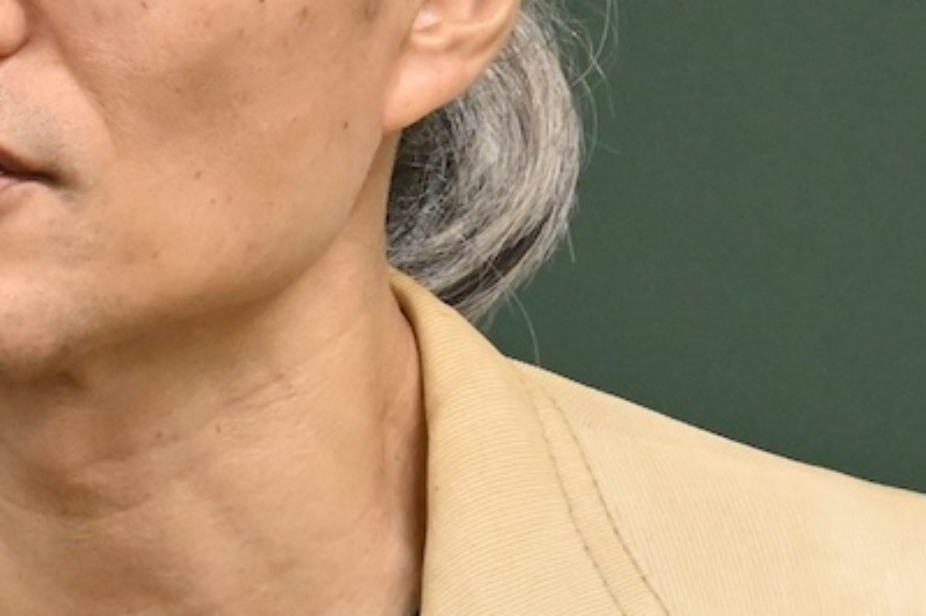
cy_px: 388
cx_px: 204
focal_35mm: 1652
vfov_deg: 0.8
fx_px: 42457
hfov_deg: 1.2
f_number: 6
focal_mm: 220
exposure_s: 1/160
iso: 3200
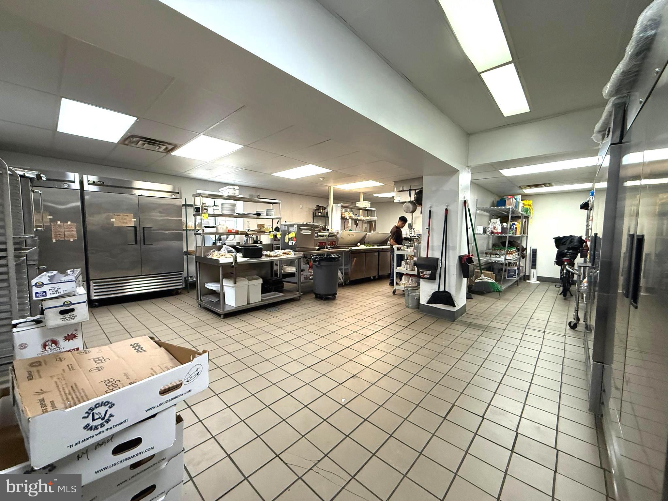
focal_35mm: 14
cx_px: 334
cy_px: 250
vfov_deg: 85.7
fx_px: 270
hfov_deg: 102.1
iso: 320
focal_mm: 2.22
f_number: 2.2
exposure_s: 1/120
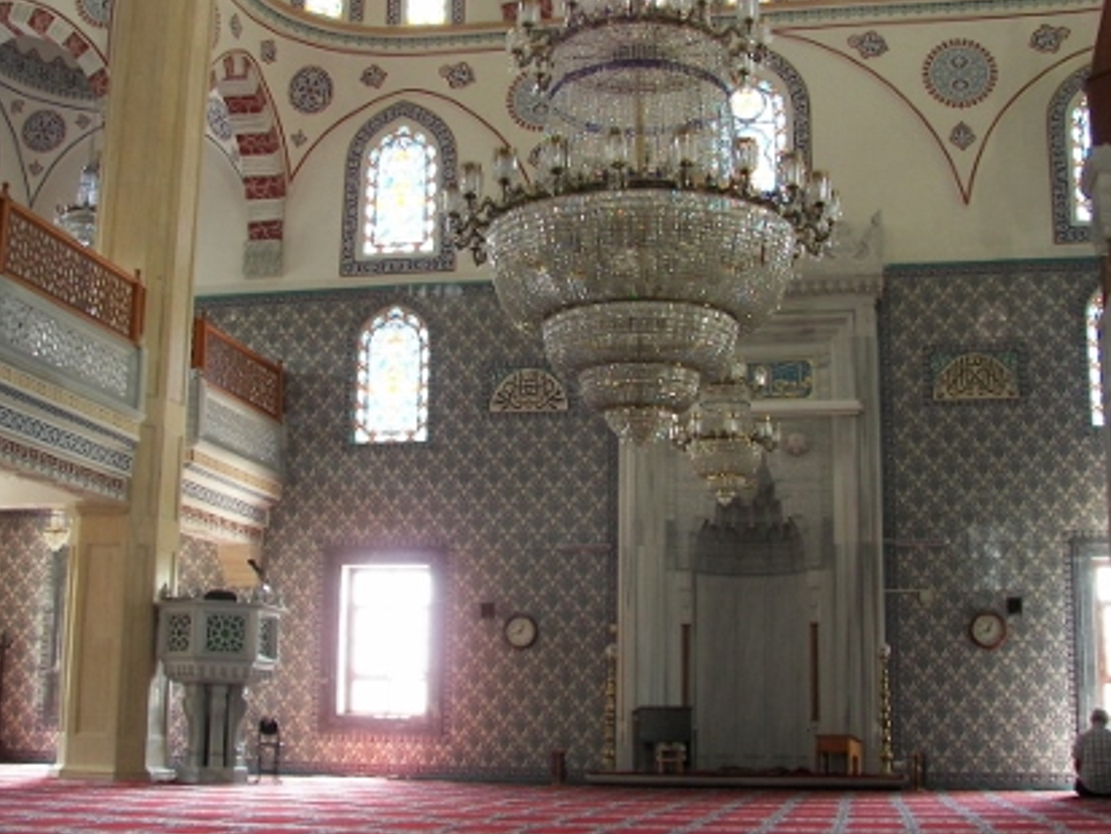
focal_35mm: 48
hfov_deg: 39.6
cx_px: 508
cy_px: 356
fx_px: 1541
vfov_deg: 30.2
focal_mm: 6
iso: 100
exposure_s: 1/15
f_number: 2.8
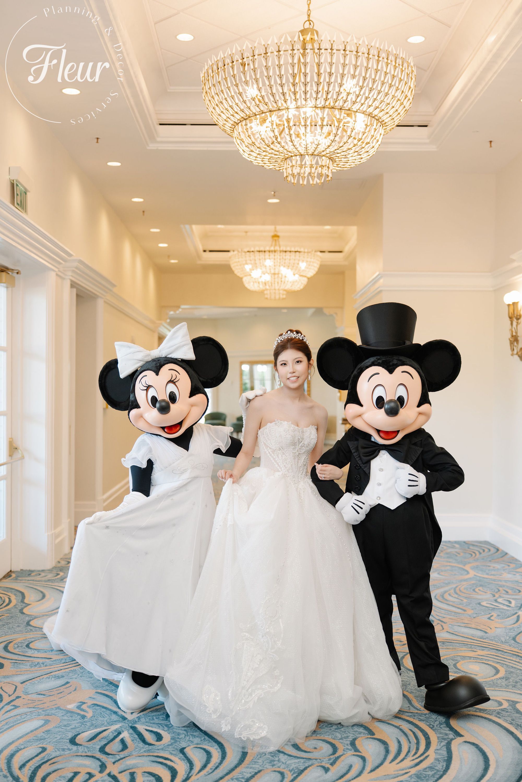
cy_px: 391
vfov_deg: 51.9
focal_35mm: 37
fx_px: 805
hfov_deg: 35.9
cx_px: 261
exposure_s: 1/200
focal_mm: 37
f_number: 2
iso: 400
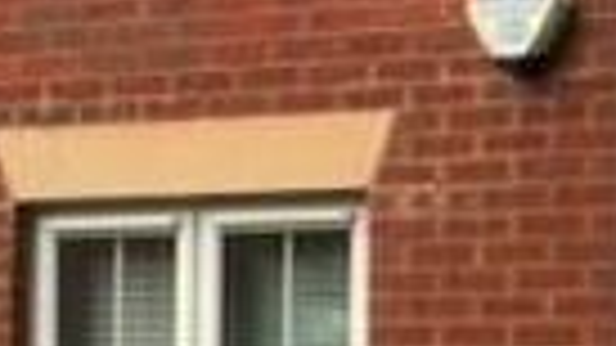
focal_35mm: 167
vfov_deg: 7.2
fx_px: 2727
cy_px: 420
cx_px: 396
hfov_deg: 12.9
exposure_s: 1/380
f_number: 2.2
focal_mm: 4.12
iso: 32
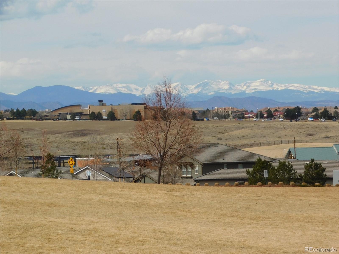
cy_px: 127
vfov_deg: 7.4
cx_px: 170
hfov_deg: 9.8
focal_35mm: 202
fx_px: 1978
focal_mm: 35.9
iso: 125
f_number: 5.4
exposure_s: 1/800
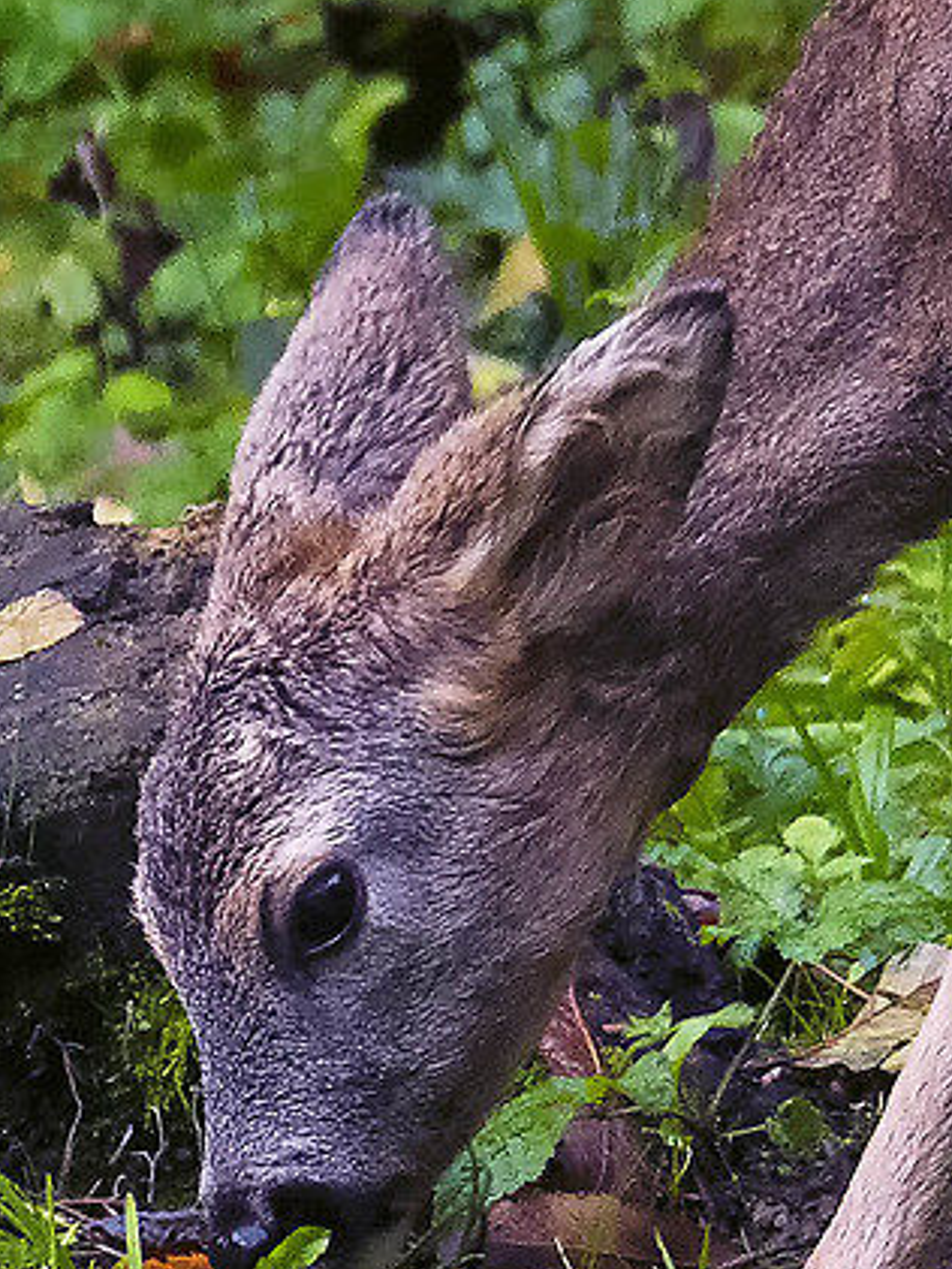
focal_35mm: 4519
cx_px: 663
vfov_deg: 0.4
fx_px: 165623
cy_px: 657
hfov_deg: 0.3
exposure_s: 1/100
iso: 2500
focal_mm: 550
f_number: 7.1
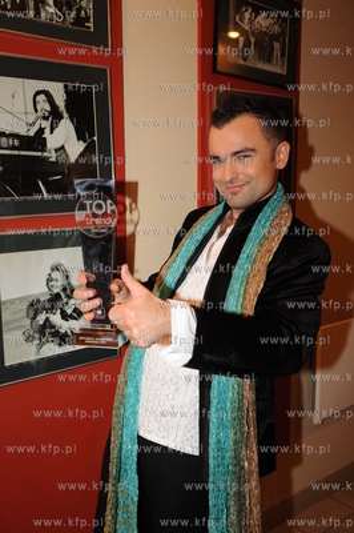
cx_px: 177
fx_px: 517
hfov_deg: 37.8
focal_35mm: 35
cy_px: 266
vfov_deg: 54.5
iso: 800
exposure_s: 1/60
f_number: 5.6
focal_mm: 35
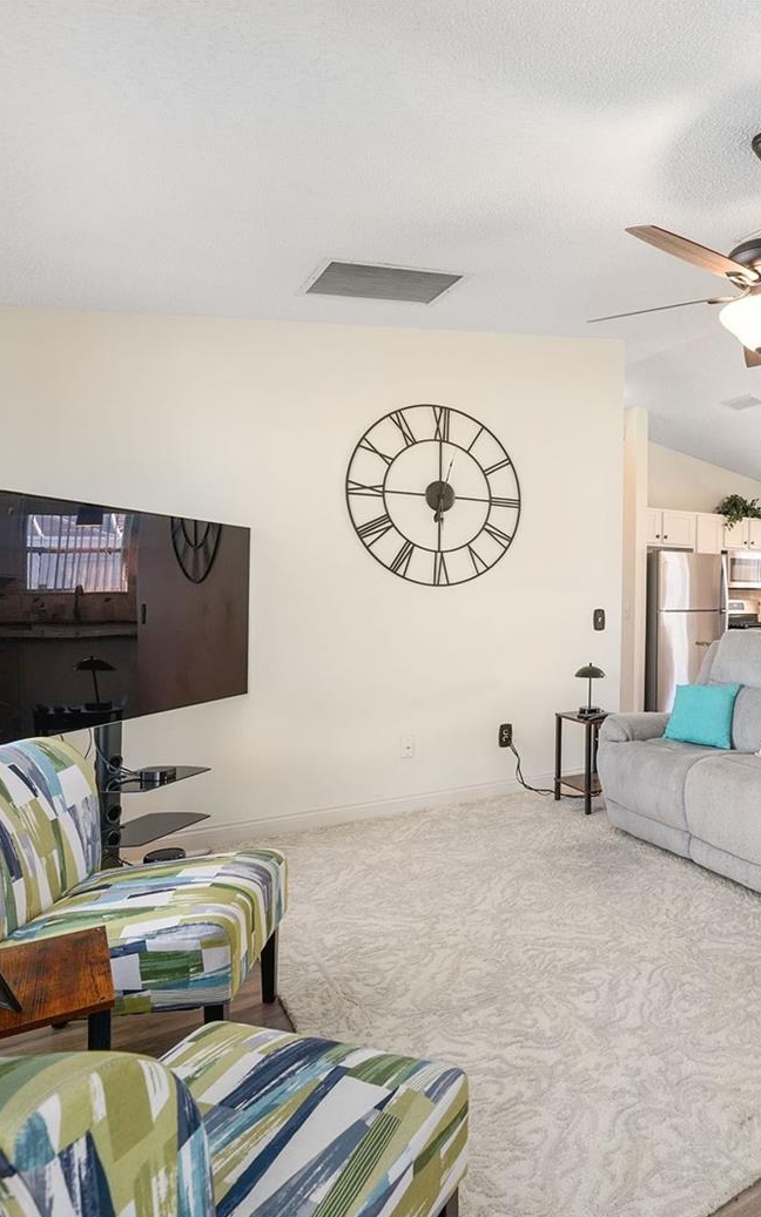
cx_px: 655
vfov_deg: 79.6
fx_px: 730
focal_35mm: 22
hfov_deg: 50.1
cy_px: 621
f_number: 7.1
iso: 400
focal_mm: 14
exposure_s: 1/10
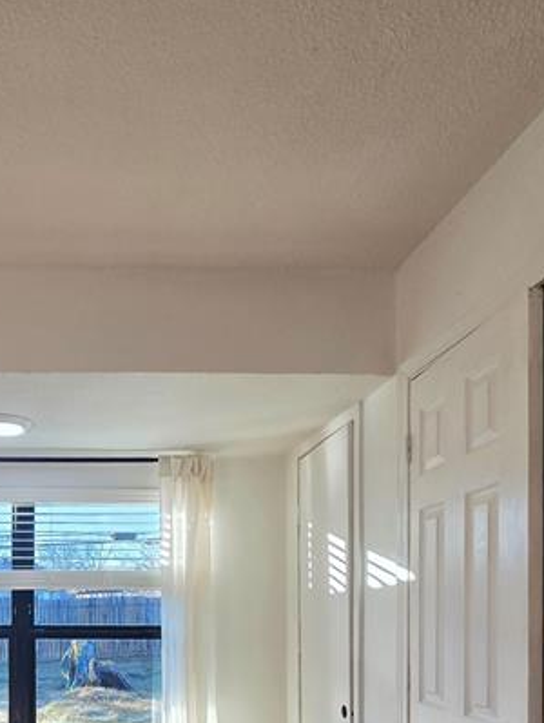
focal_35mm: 25
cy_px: 643
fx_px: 523
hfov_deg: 49.3
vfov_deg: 59.6
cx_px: 60
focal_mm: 2.2
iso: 50
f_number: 2.2
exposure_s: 1/189
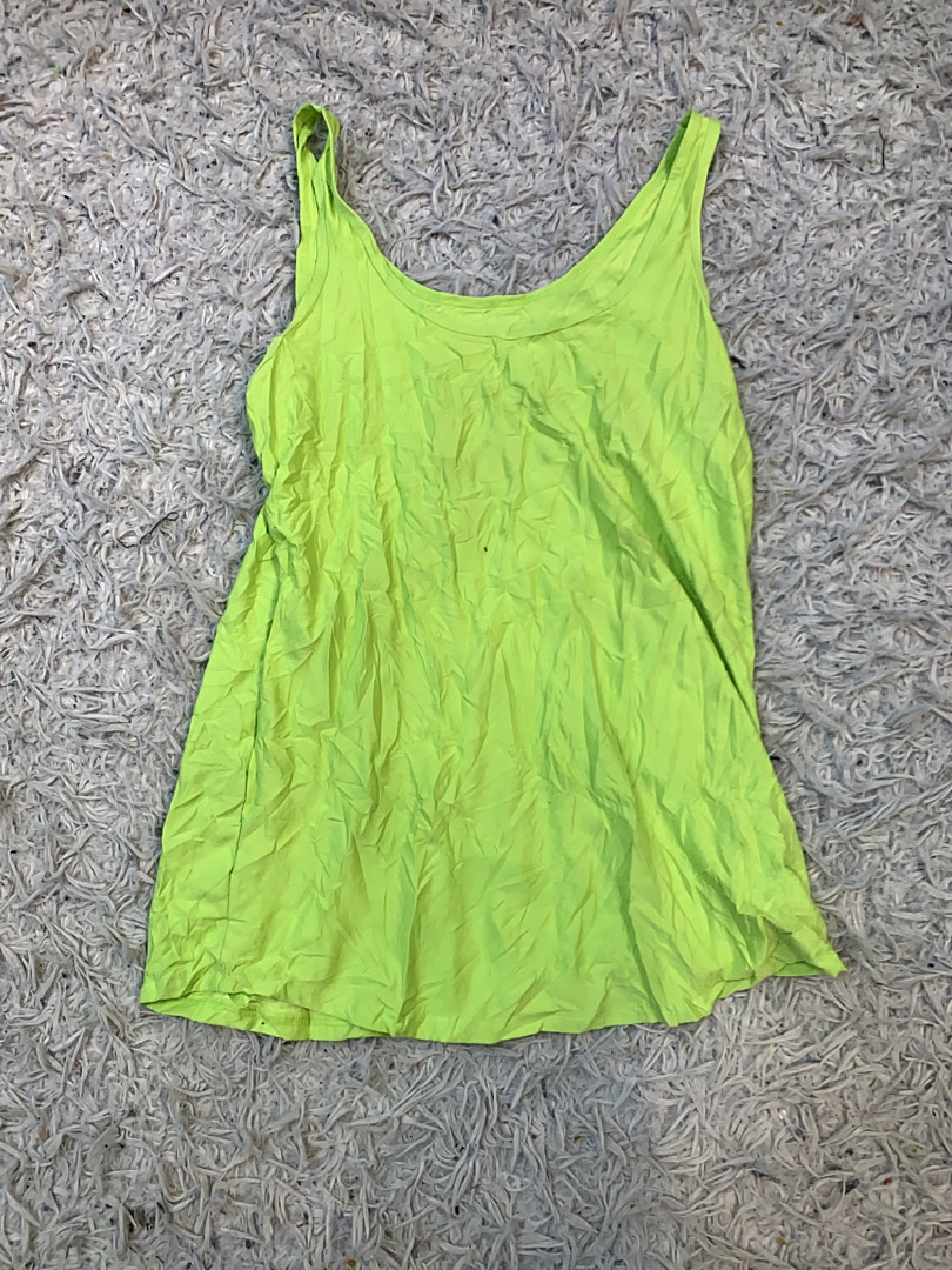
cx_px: 476
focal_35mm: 26
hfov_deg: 53.1
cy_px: 635
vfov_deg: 67.3
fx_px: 953
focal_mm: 4.25
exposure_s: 1/100
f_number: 1.8
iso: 32
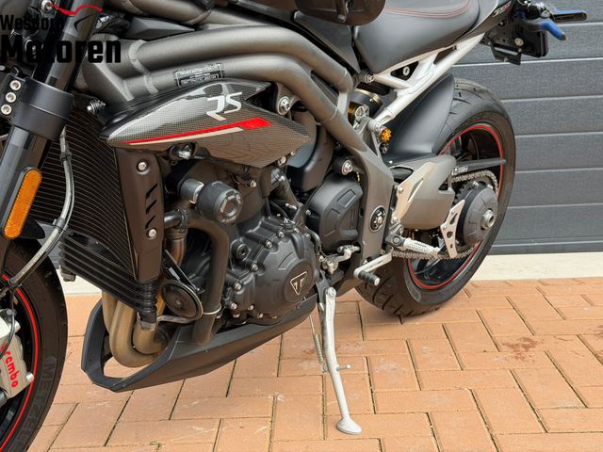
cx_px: 302
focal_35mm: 48
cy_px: 226
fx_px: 836
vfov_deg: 30.3
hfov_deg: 39.7
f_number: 1.78
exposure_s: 1/726
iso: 80
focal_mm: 6.76
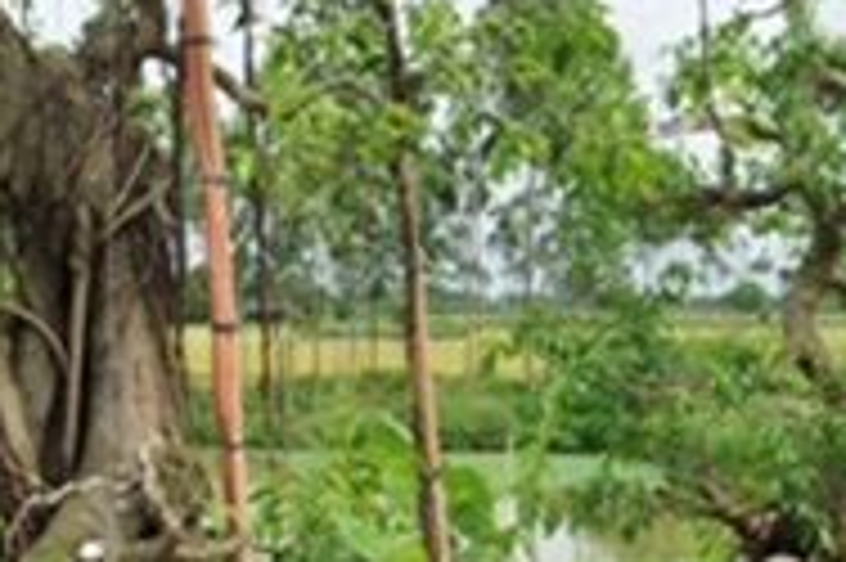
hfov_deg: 22.4
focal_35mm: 86
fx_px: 2019
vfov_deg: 15.5
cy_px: -16
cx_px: -72
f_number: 8
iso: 200
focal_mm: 24
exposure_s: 1/250
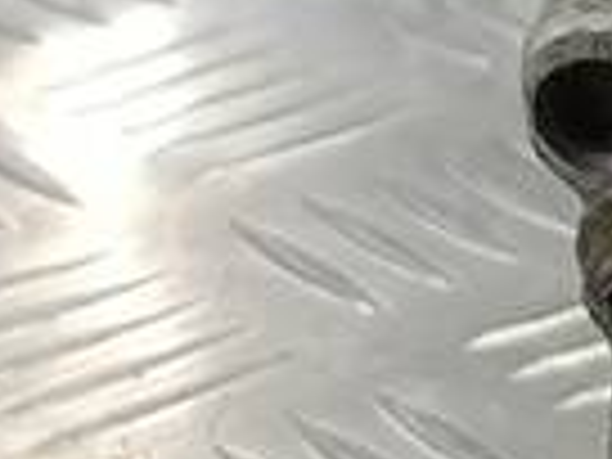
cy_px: 158
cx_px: 1202
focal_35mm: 204
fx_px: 3607
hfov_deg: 9.1
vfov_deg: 7.3
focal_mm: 4.11
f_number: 1.6
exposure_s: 1/50
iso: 169
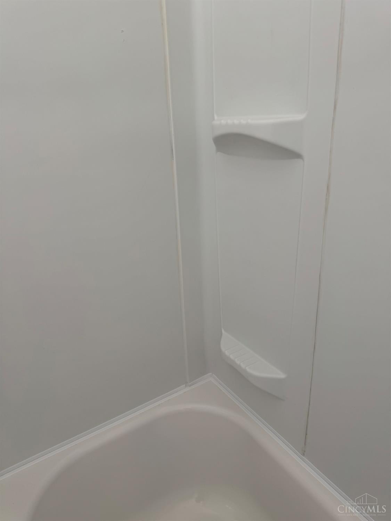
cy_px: 260
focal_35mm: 24
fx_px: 361
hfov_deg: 56.8
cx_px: 196
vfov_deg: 71.6
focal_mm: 6.76
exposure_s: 1/120
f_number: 1.78
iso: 80
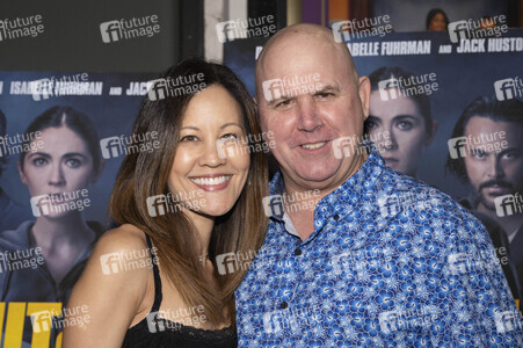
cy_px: 174
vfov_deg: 20.3
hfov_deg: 30.1
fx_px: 973
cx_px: 262
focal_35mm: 67
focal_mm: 67
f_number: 5.6
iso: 800
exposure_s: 1/200
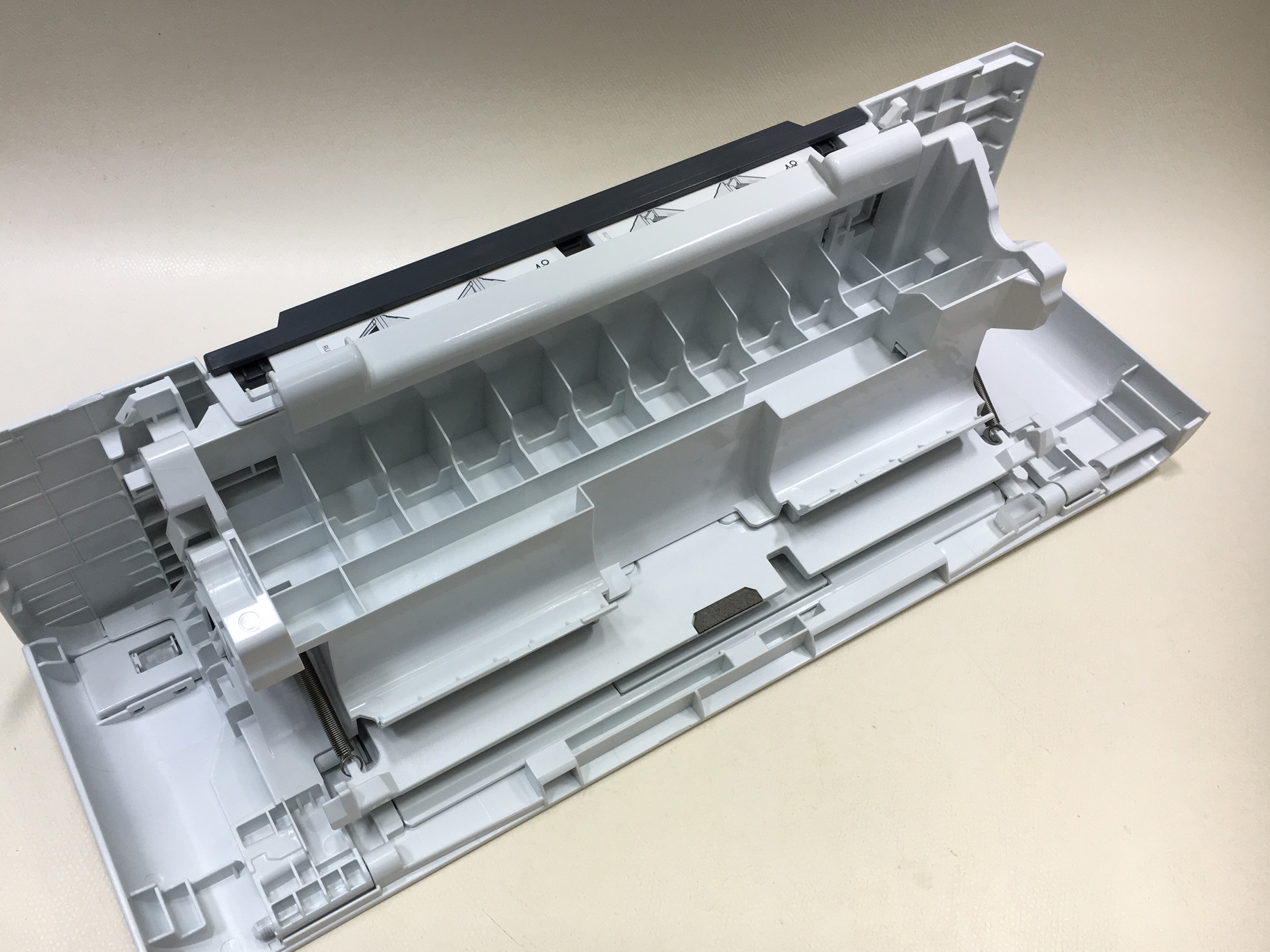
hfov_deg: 56.7
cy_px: 507
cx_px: 571
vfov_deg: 44.1
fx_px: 1174
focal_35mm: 32
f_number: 2.2
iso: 40
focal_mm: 4.15
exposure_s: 1/120
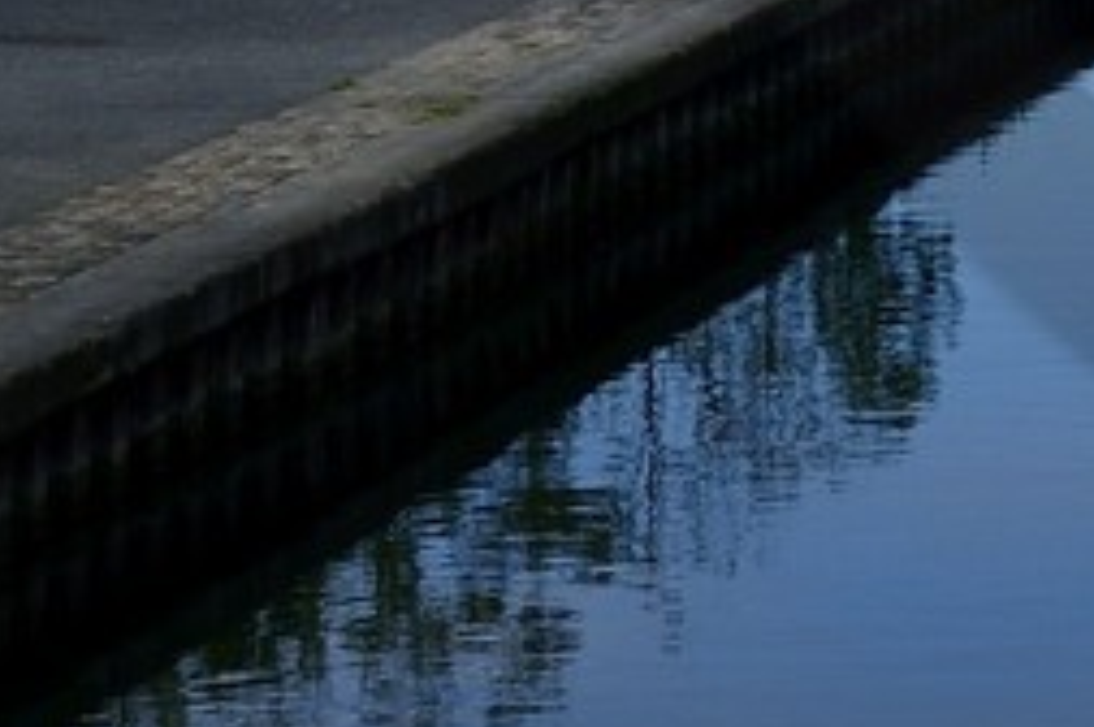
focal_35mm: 304
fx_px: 9226
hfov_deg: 6.6
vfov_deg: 4.4
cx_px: 2179
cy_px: -1065
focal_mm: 48
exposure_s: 1/320
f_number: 10
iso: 200
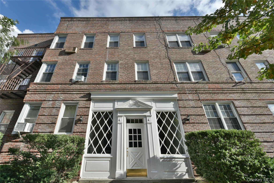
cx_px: 137
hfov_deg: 104.2
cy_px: 92
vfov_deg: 81.2
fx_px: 107
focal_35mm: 14
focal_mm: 14
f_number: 13
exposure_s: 1/320
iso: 500
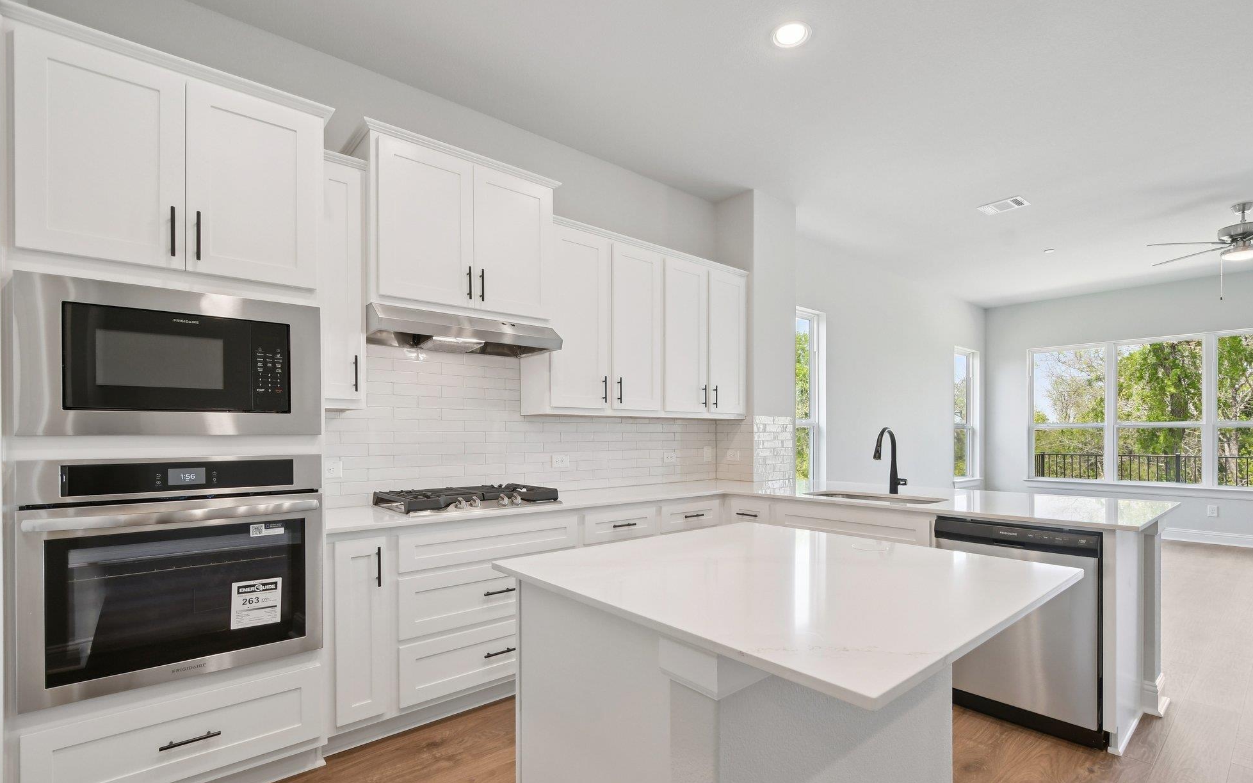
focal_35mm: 16
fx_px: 546
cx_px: 652
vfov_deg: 71.2
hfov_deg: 97.8
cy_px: 402
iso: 400
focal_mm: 10
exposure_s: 1/80
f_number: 8
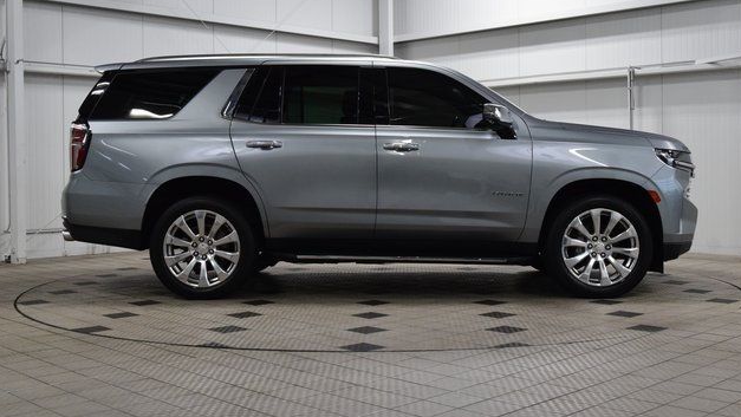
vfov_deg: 25.7
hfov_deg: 44.1
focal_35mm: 47
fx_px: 915
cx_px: 377
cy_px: 187
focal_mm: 29
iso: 1600
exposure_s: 1/60
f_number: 8
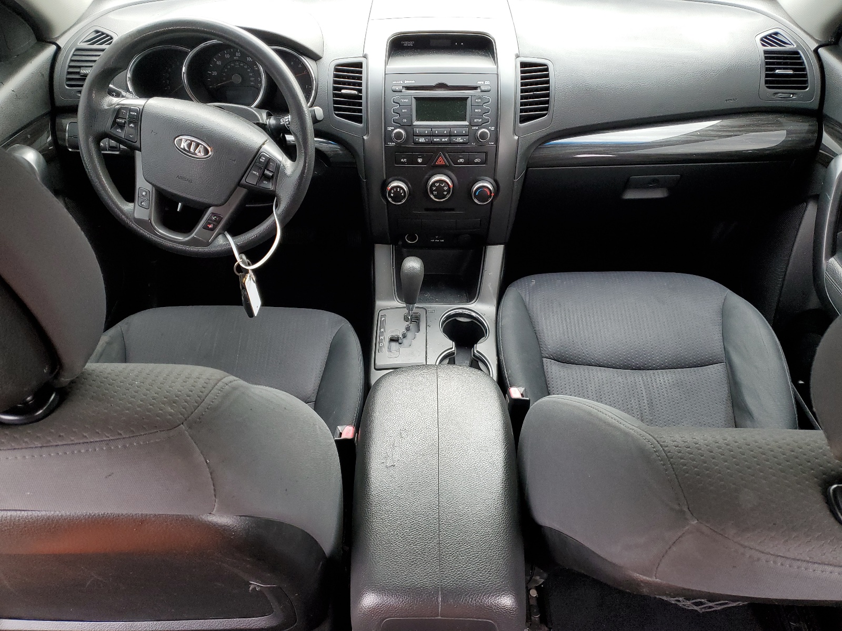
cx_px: 421
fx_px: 632
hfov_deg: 67.3
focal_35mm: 26
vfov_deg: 53.1
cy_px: 316
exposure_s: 1/120
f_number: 1.5
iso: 96
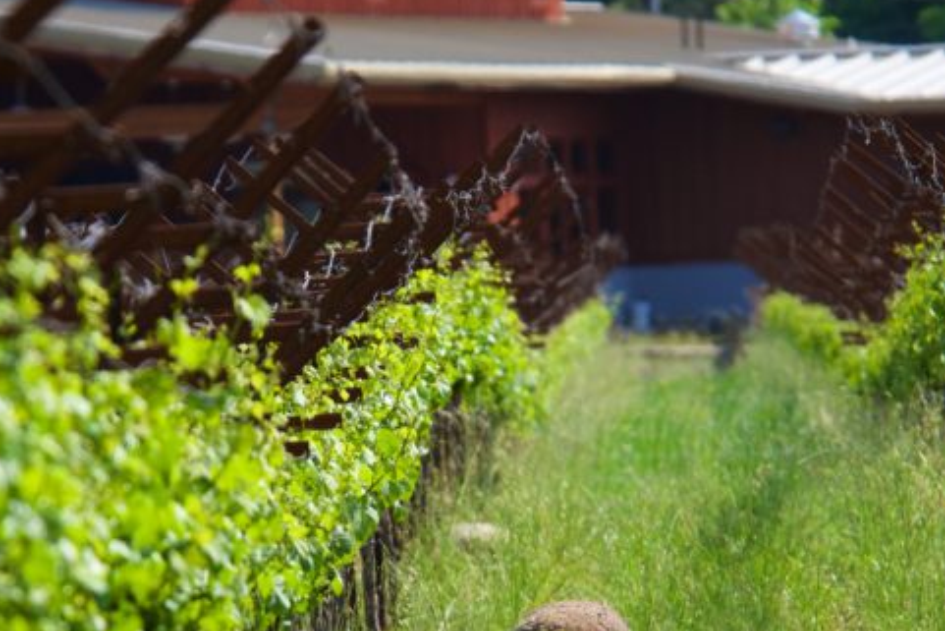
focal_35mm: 624
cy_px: 477
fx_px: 16384
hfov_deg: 3.3
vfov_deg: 2.2
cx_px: 456
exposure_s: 1/2000
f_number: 5.6
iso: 800
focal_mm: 250
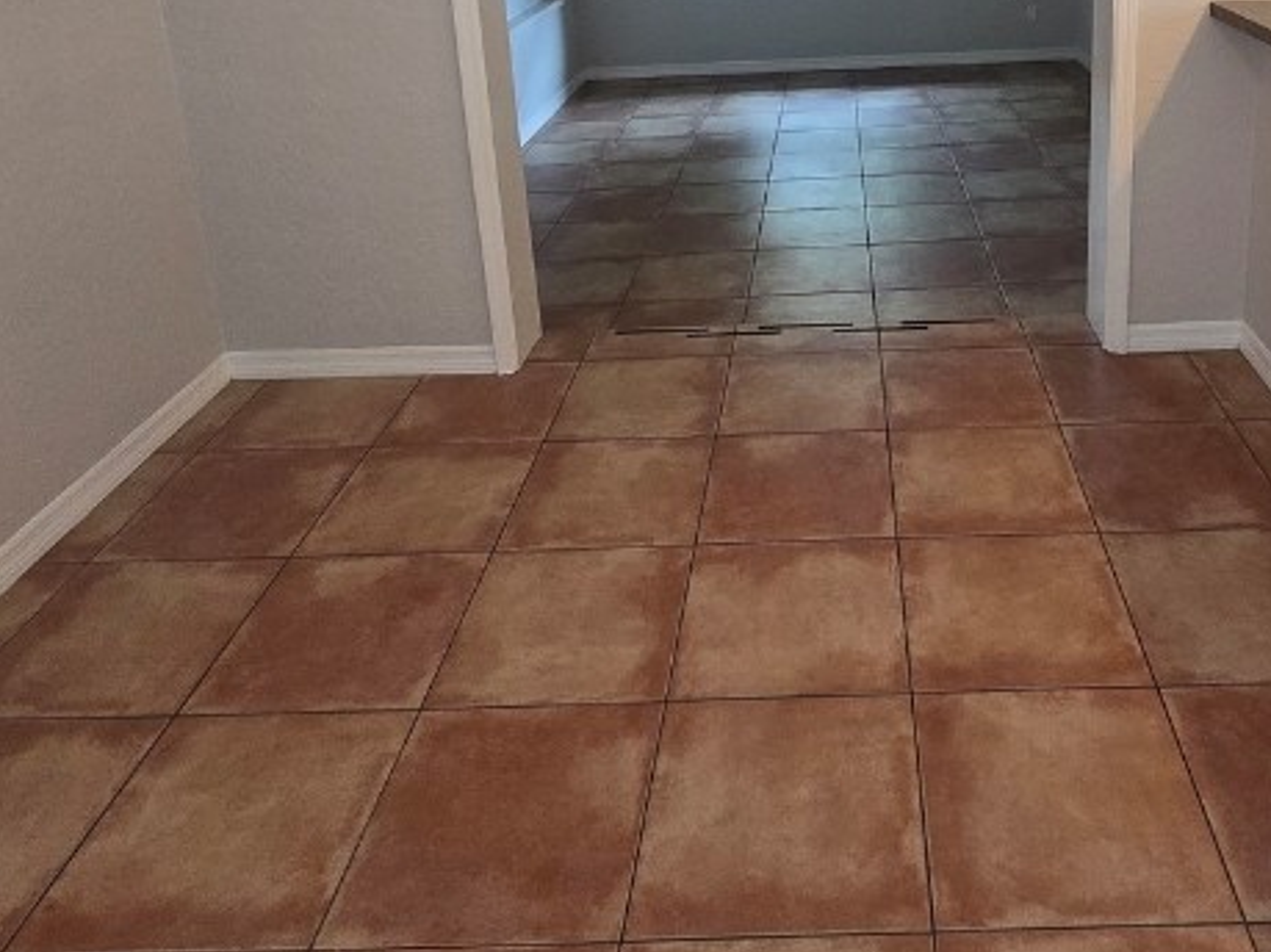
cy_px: 116
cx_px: 839
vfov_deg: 44.4
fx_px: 1065
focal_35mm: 29
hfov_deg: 60.3
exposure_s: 1/60
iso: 250
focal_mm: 1.7
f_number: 2.2
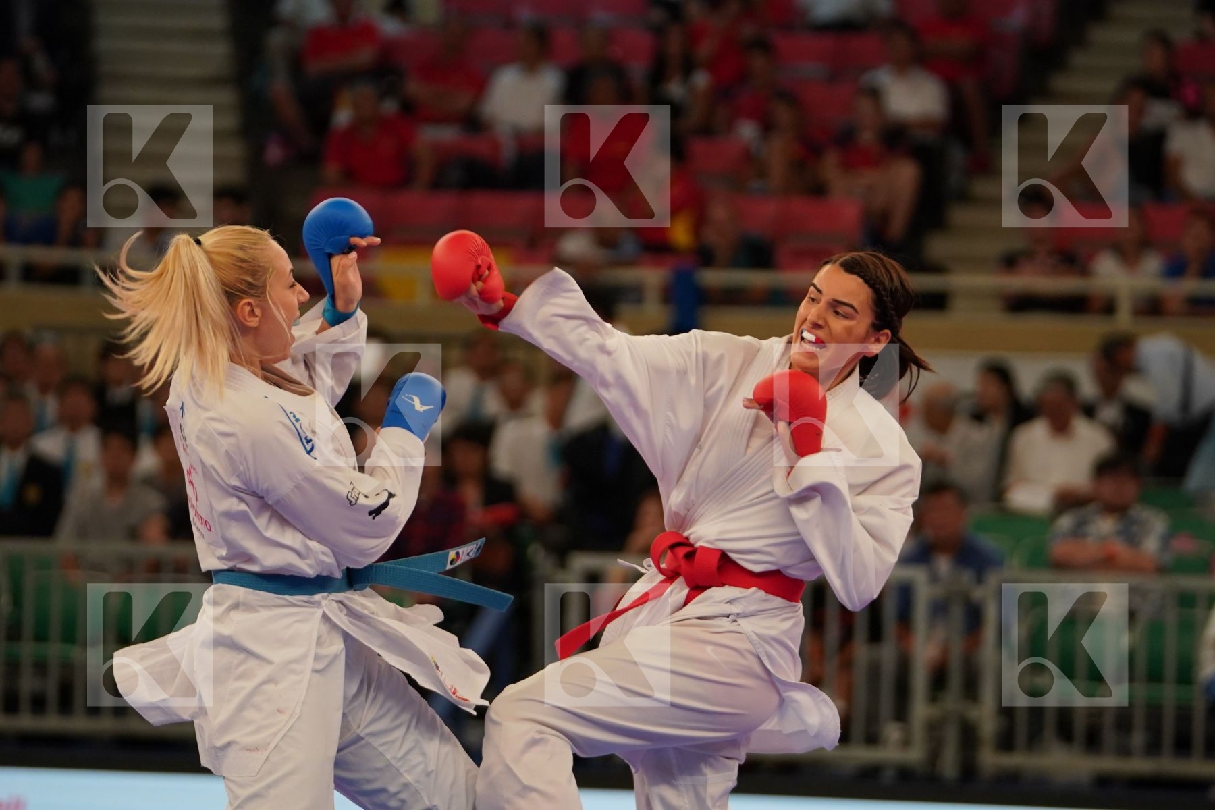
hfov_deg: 9.4
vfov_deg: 6.2
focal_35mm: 220
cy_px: 405
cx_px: 608
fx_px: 7424
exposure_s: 1/1000
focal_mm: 147
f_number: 2.8
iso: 1600
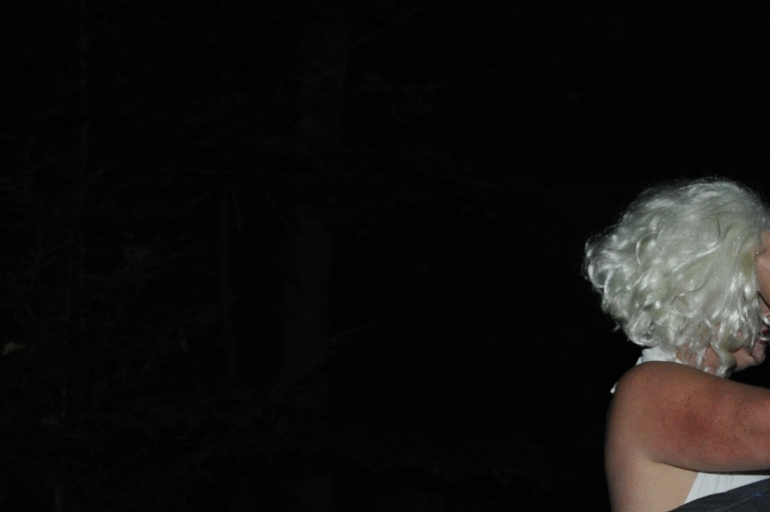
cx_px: 921
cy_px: 446
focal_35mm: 68
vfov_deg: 19.6
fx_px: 1453
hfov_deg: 26.4
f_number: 4
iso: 800
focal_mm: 18
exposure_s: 1/60
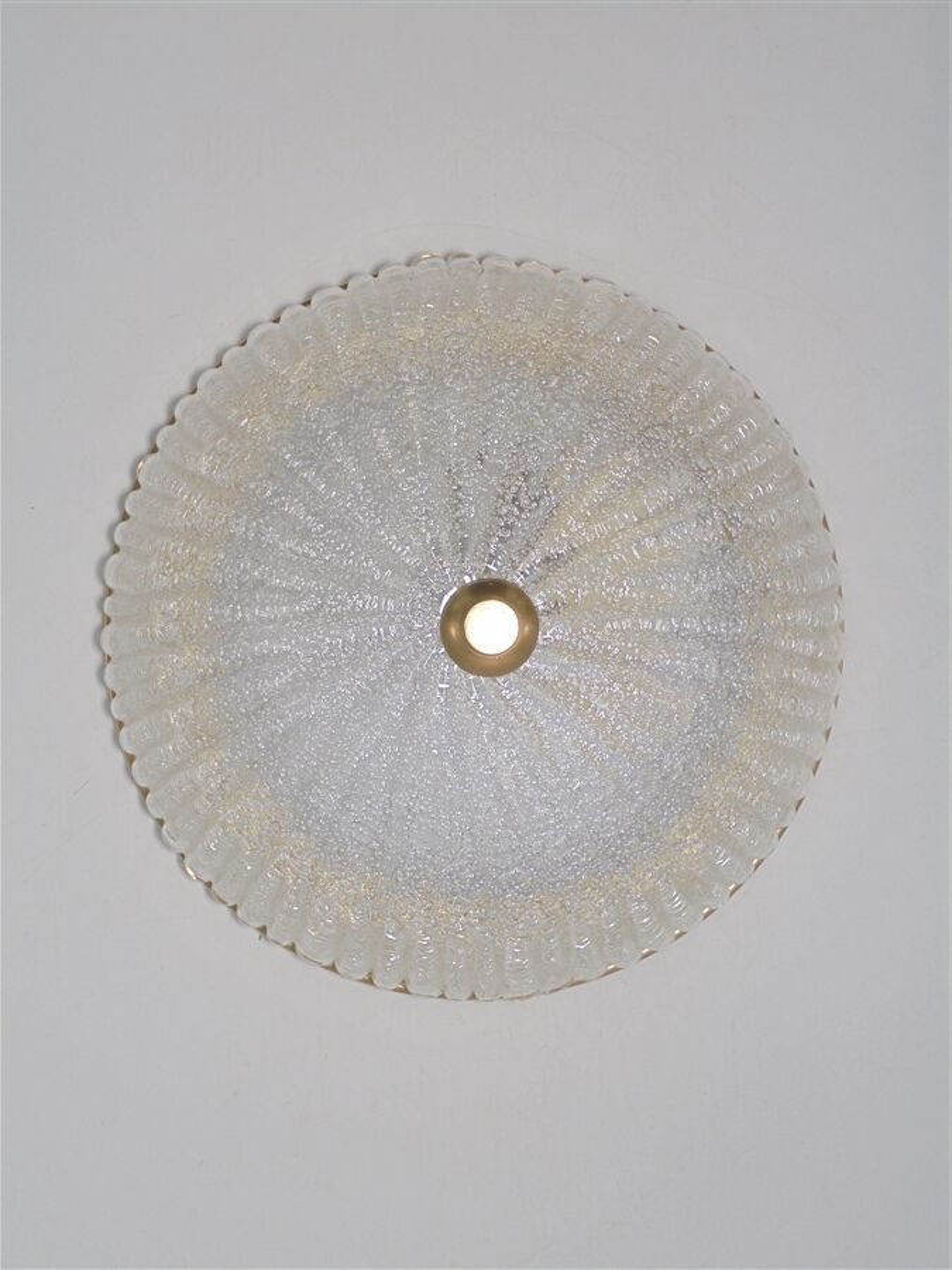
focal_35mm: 49
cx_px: 476
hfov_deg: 29.7
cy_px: 635
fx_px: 1797
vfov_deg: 38.9
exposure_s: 1/30
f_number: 4.8
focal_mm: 8.9
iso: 100
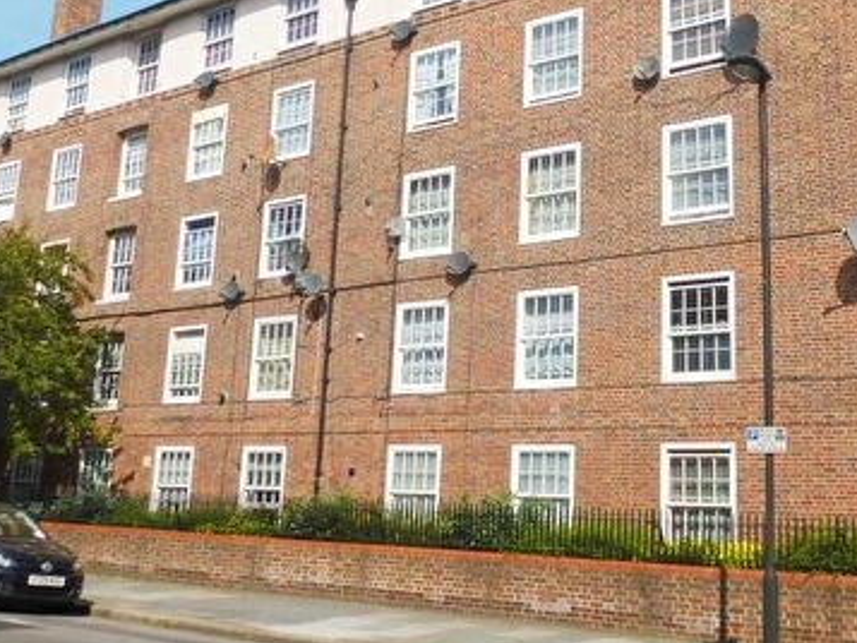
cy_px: 164
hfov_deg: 40.0
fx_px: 1164
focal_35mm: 47
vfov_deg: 30.4
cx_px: 557
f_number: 4
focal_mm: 4.3
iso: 100
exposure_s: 1/1000
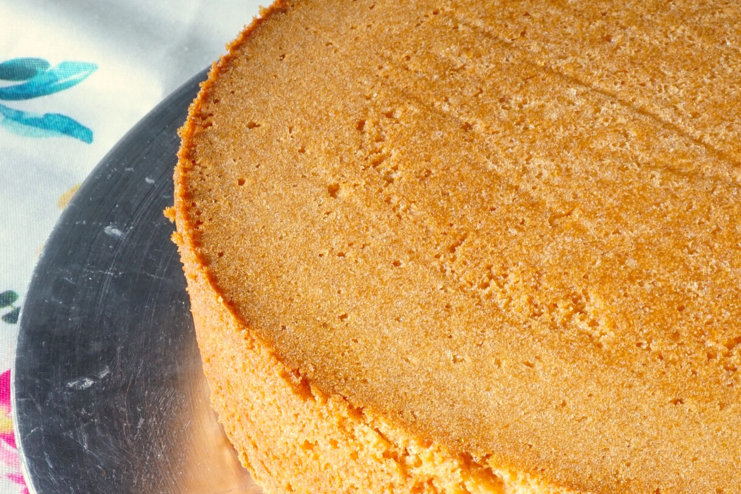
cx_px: 747
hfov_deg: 18.7
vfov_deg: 12.9
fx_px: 2181
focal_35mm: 106
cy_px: 351
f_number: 25
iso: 400
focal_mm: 51
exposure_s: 3.2
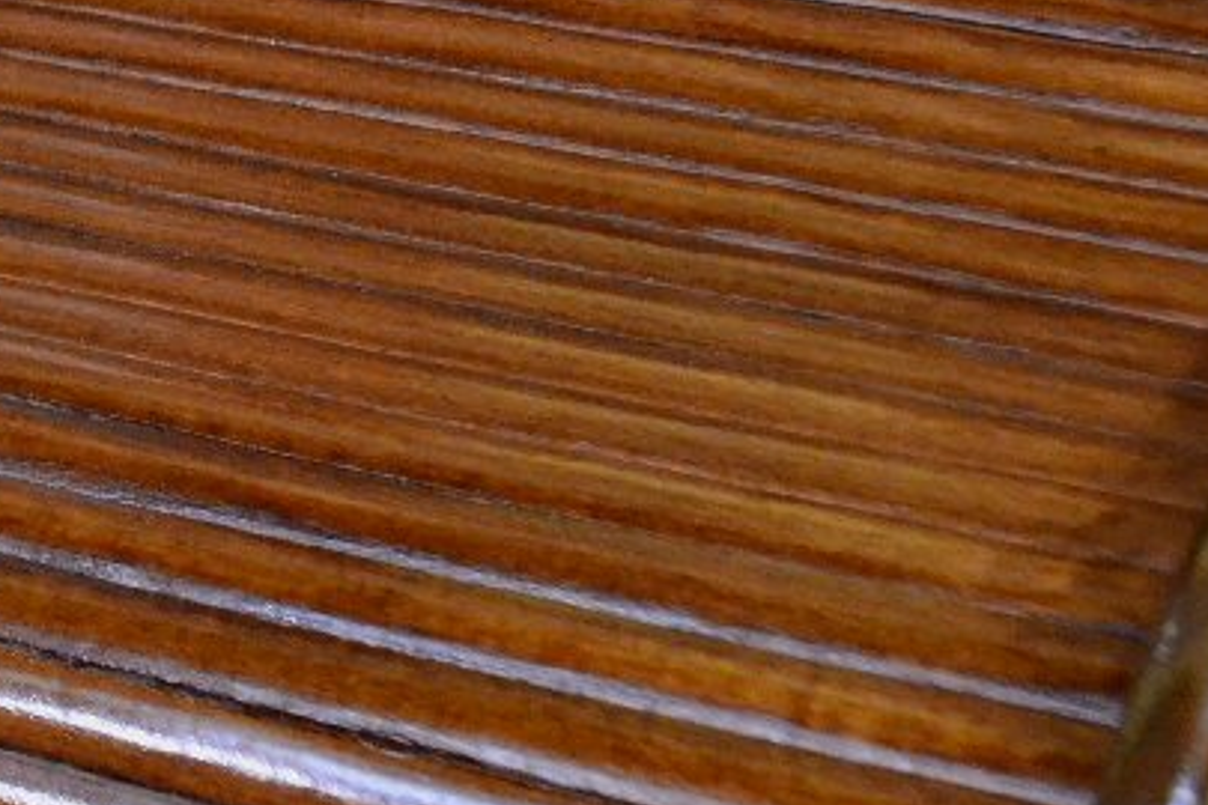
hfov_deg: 18.9
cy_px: 253
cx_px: -385
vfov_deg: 13.7
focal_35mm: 100
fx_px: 3355
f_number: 3.5
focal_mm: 18
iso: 2500
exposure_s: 1/60
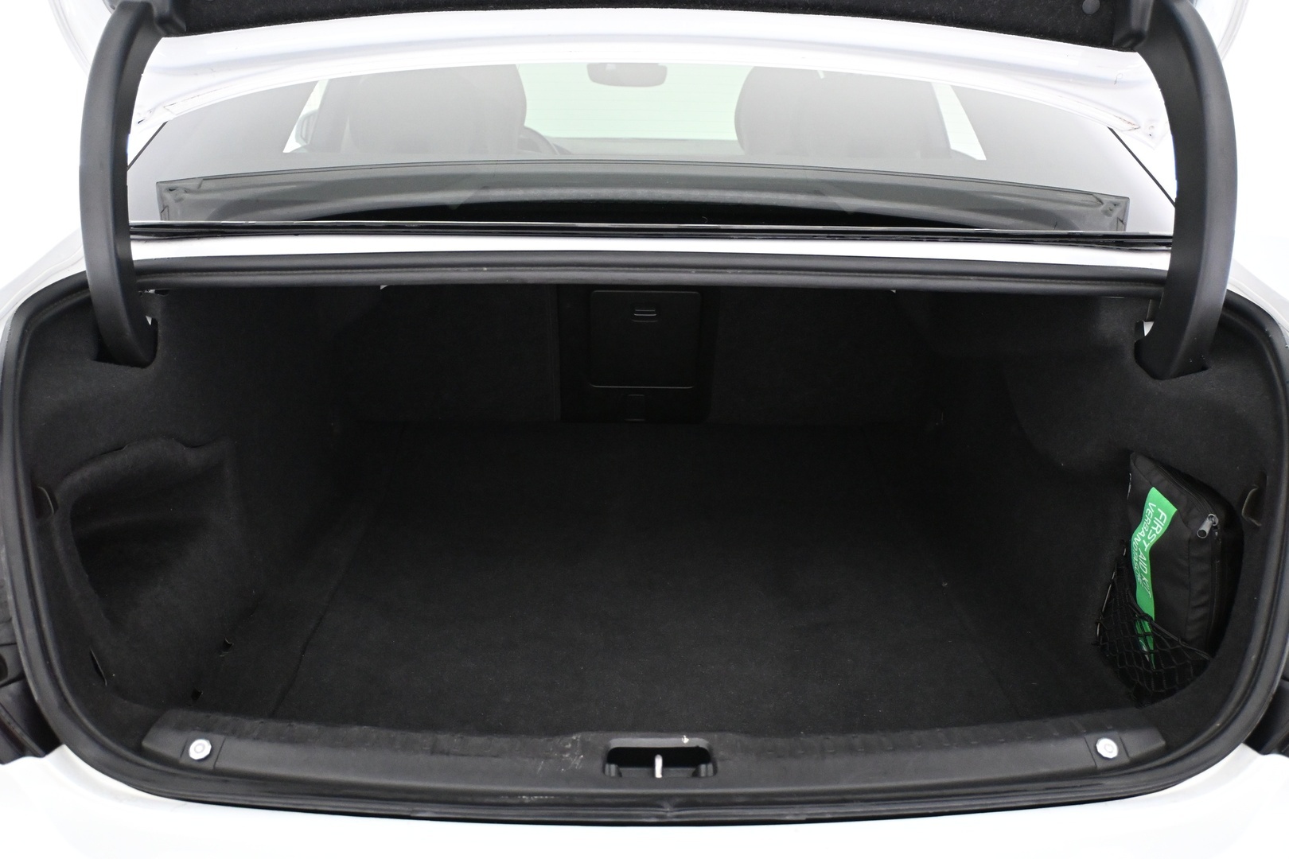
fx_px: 1155
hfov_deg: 58.3
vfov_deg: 40.8
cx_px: 644
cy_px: 430
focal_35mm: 32
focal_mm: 21.5
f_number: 4
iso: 4000
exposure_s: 1/60
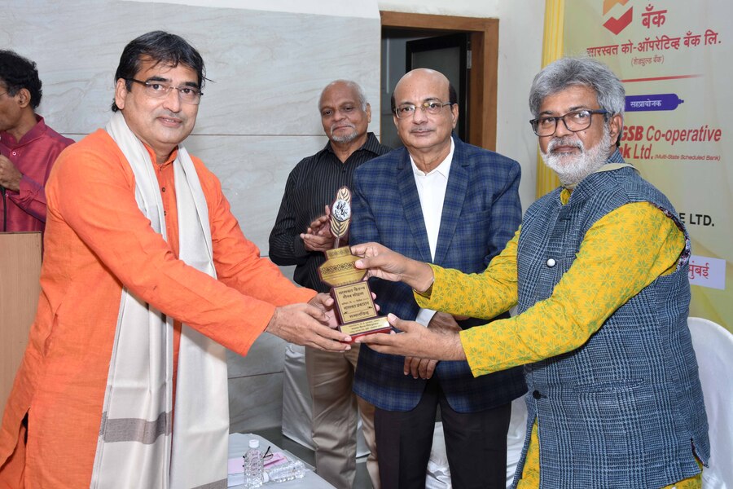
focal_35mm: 51
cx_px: 366
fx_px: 1038
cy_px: 244
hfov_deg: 38.9
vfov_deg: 26.5
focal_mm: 34
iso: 400
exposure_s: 1/80
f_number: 6.3
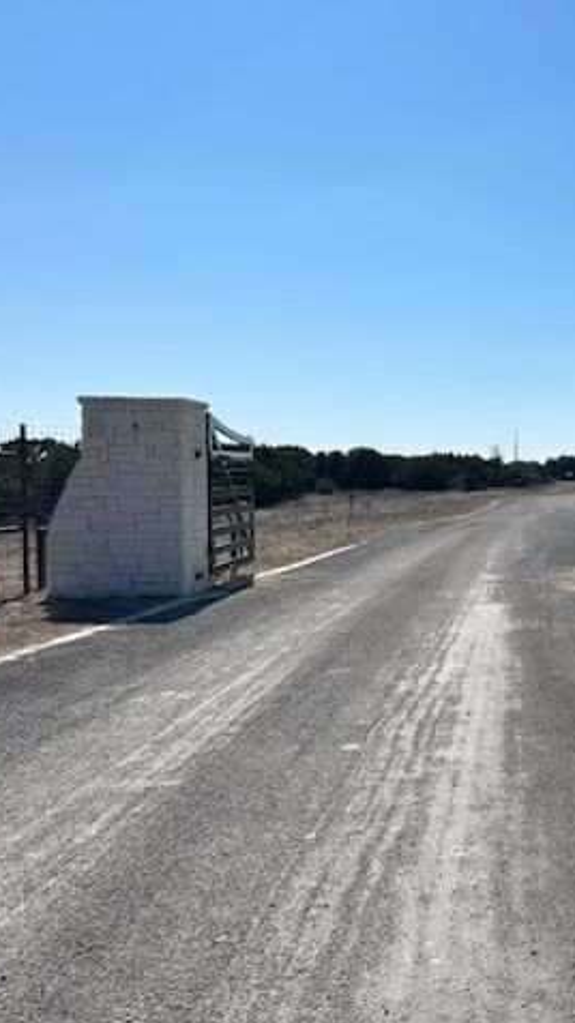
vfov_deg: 52.8
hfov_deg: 27.9
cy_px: 513
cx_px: 659
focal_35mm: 38
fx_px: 1031
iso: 50
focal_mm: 5.7
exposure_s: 1/9434
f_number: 1.5
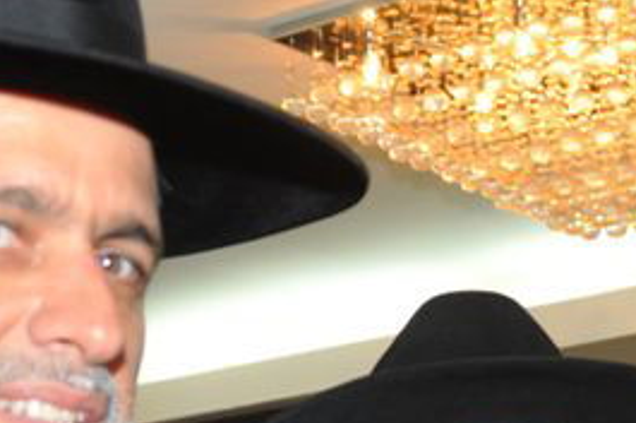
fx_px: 2047
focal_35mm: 116
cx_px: 492
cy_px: 603
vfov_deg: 11.4
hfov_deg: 17.5
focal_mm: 20
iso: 400
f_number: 5
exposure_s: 1/60
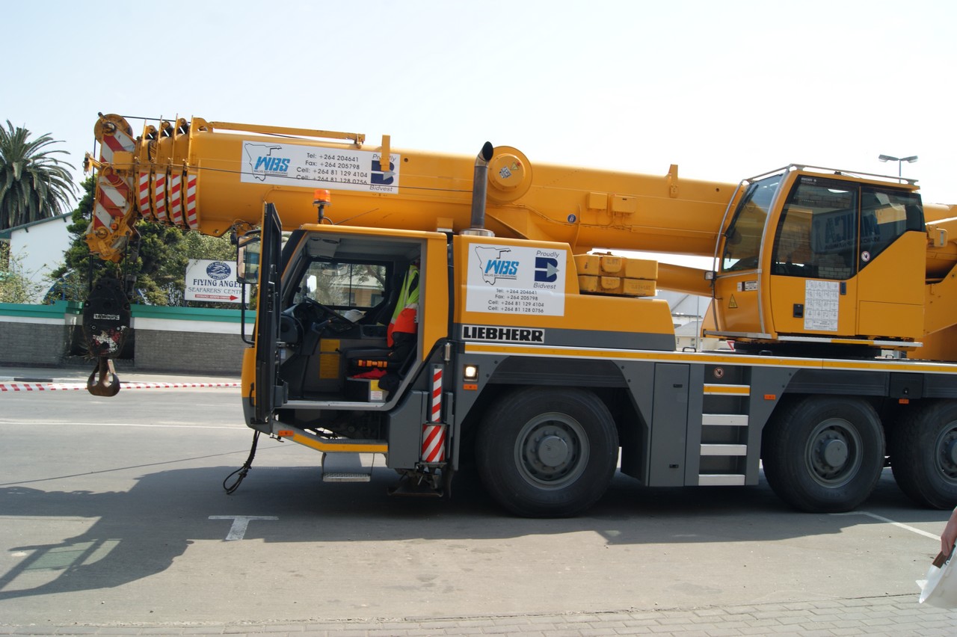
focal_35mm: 27
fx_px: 717
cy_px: 318
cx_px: 478
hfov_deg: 67.4
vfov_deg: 47.9
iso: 100
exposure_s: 1/100
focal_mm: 18
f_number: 10
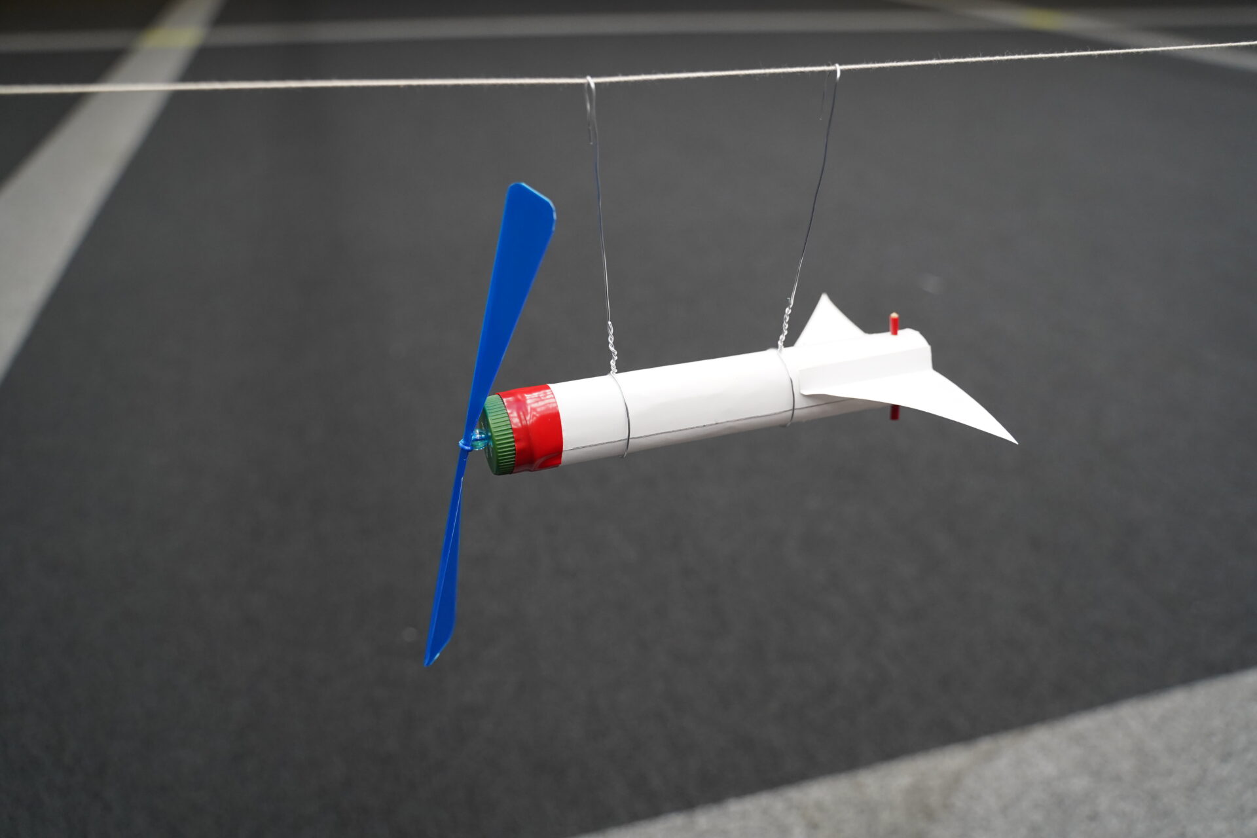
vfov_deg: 46.4
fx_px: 978
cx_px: 628
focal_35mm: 28
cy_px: 419
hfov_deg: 65.5
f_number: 3.5
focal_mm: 28
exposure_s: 1/160
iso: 1600
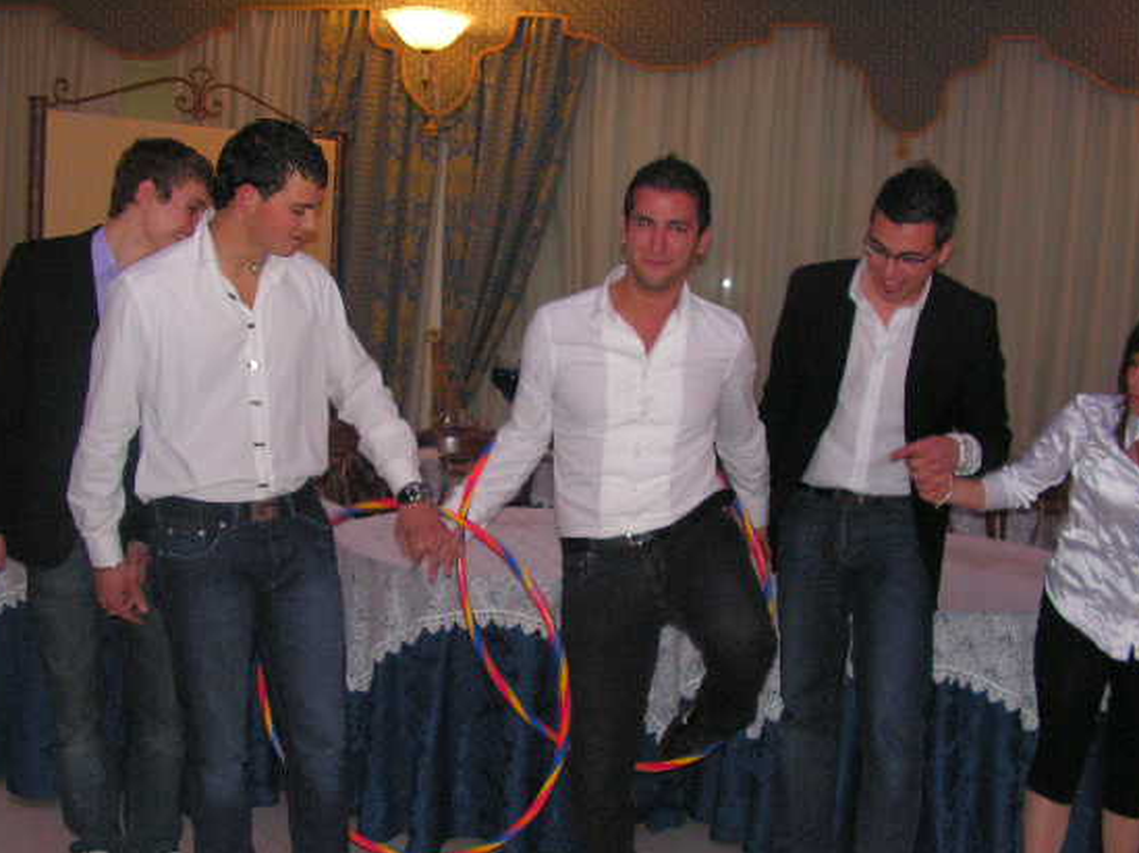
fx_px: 1381
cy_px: 492
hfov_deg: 44.8
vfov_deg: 34.2
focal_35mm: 42
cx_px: 537
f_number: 3.2
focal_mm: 6
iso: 200
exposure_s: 1/40
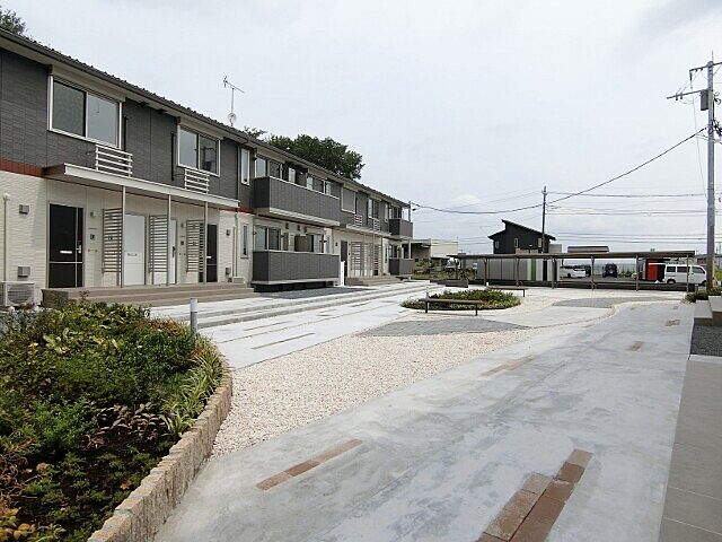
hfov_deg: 84.7
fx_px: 396
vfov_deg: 68.7
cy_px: 271
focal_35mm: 19
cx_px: 361
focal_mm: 4.06
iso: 80
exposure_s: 1/320
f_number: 6.9
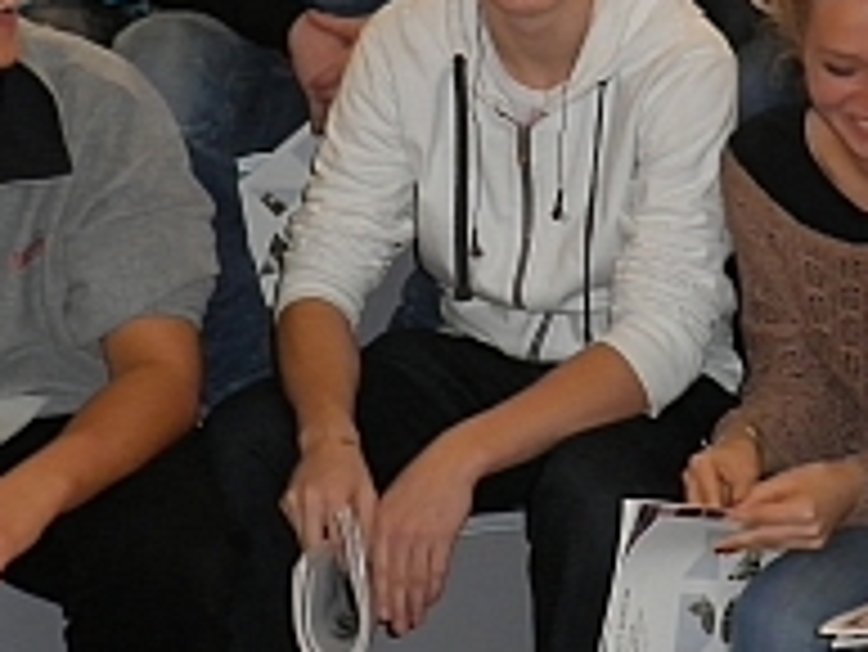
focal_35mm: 106
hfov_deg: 18.4
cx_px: 679
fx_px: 2660
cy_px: 88
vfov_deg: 13.9
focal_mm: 5.9
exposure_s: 1/50
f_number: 3.7
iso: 160
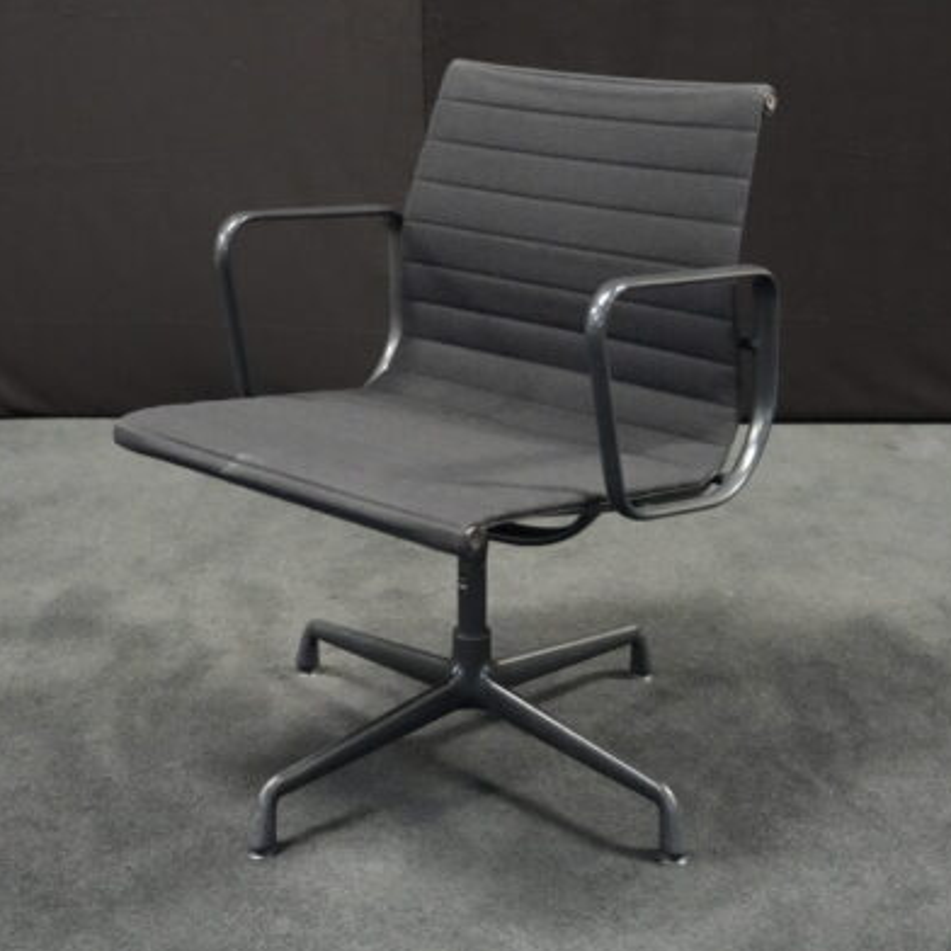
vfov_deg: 32.8
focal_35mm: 52
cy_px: 483
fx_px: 1616
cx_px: 471
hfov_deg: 32.8
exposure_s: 1/30
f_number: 4
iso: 12800
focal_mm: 40
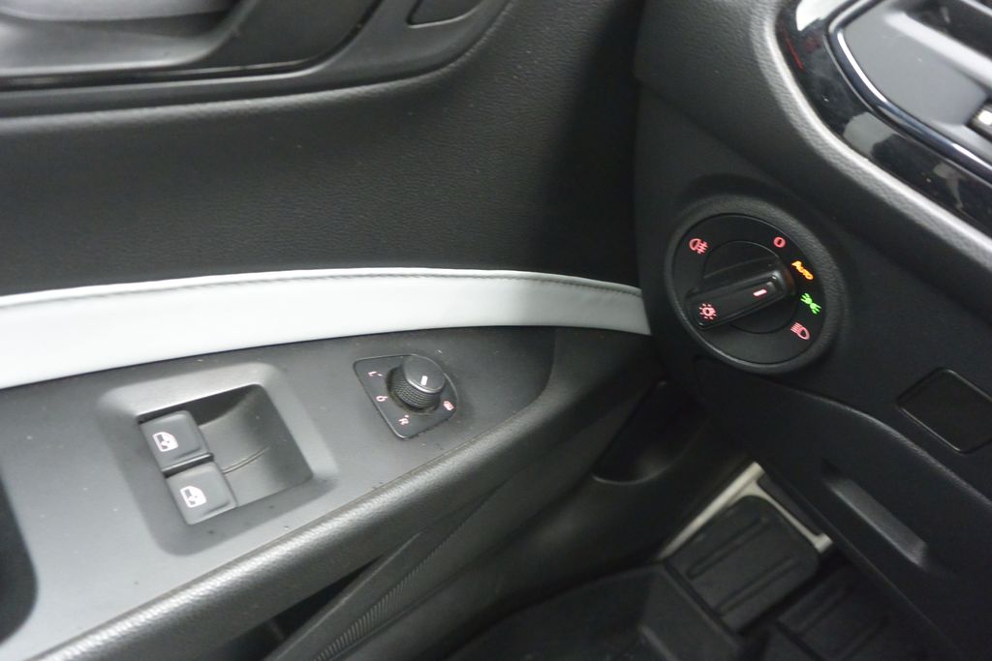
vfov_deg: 47.9
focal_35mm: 27
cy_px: 330
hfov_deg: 67.4
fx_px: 744
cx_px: 496
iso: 1250
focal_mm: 10
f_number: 3.5
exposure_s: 1/30
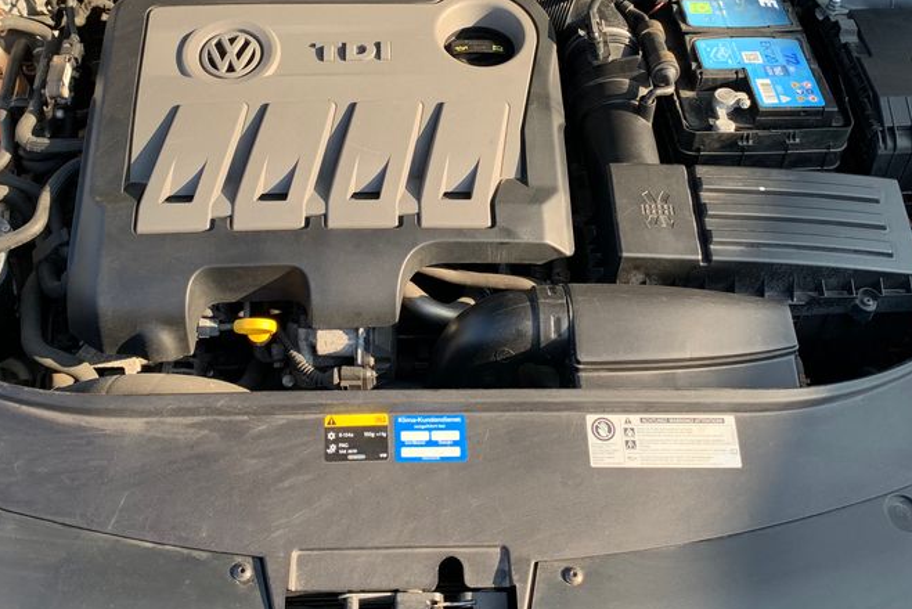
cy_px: 174
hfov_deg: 46.4
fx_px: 1064
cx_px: 437
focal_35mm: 42
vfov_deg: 31.5
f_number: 1.8
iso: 25
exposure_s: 1/271
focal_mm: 4.25
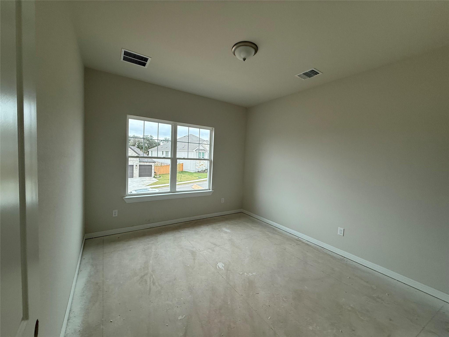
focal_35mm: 14
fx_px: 182
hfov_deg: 102.1
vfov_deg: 85.7
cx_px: 224
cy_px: 168
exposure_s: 1/120
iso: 100
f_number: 2.2
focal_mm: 2.22
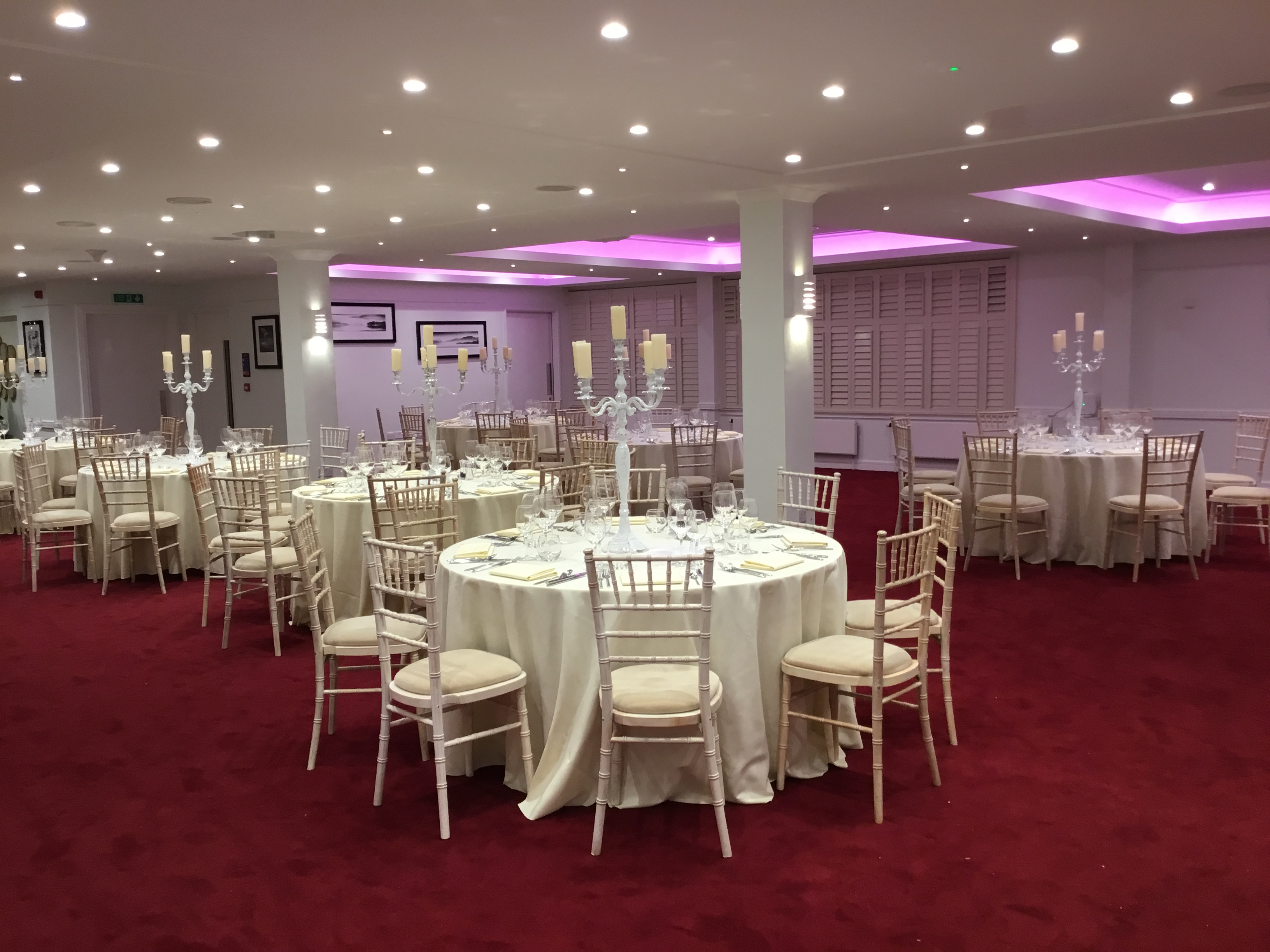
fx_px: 1137
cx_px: 635
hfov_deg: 58.4
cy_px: 476
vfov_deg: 45.4
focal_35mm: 31
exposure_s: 1/33
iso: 80
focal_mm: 3.3
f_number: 2.4
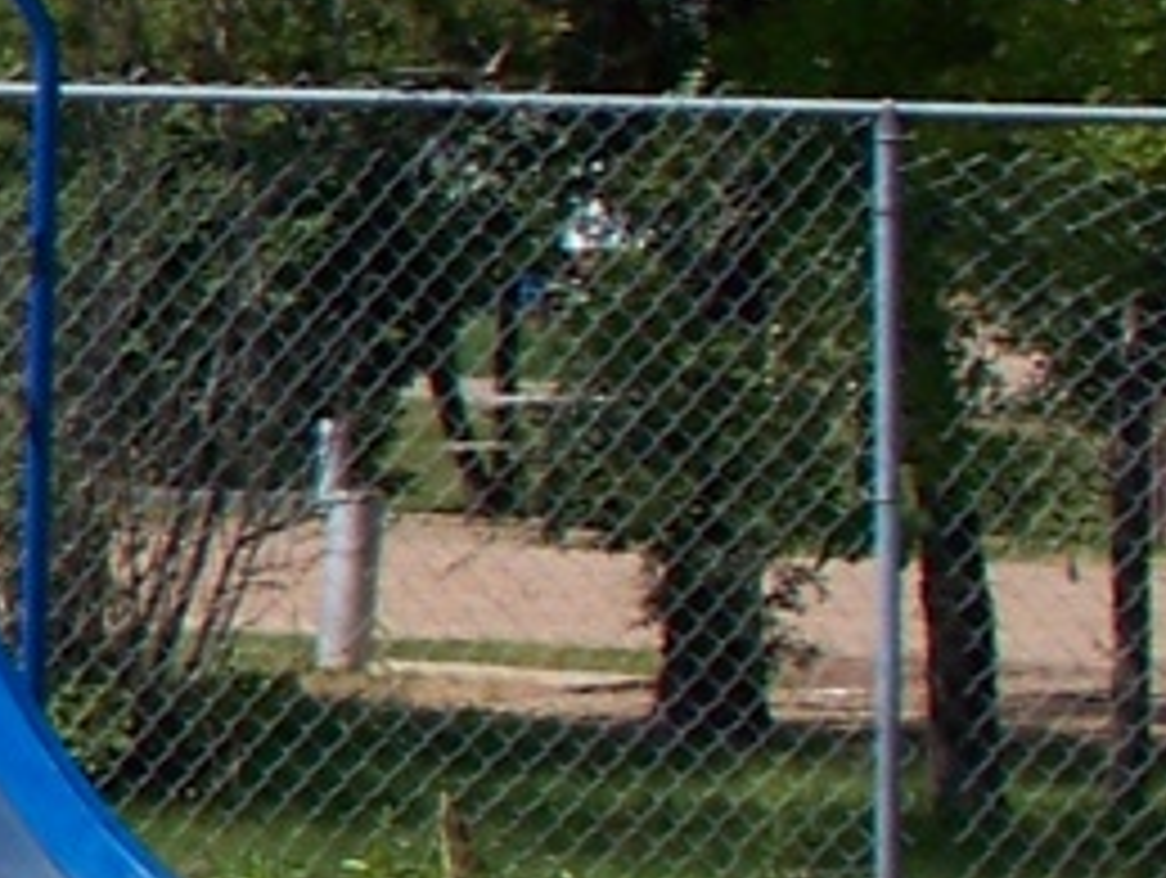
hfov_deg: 4.9
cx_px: -3196
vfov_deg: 4.0
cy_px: 437
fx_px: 12514
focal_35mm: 371
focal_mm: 9.86
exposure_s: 1/320
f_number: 5
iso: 64
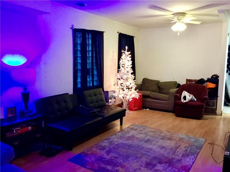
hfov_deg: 58.4
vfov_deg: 45.4
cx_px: 115
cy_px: 86
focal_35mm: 31
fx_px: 206
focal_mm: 3.3
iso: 320
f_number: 2.4
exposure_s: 1/15
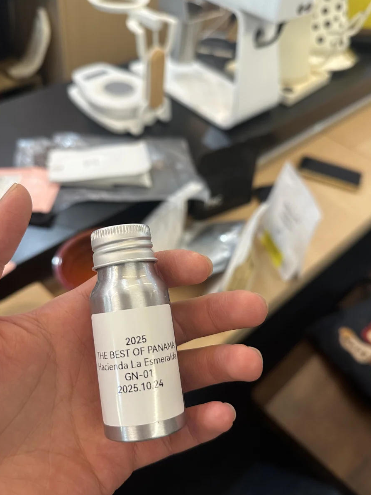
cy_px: 255
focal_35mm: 29
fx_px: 414
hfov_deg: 48.2
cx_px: 172
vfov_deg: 61.6
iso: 250
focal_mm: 6.86
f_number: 1.78
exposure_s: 1/76
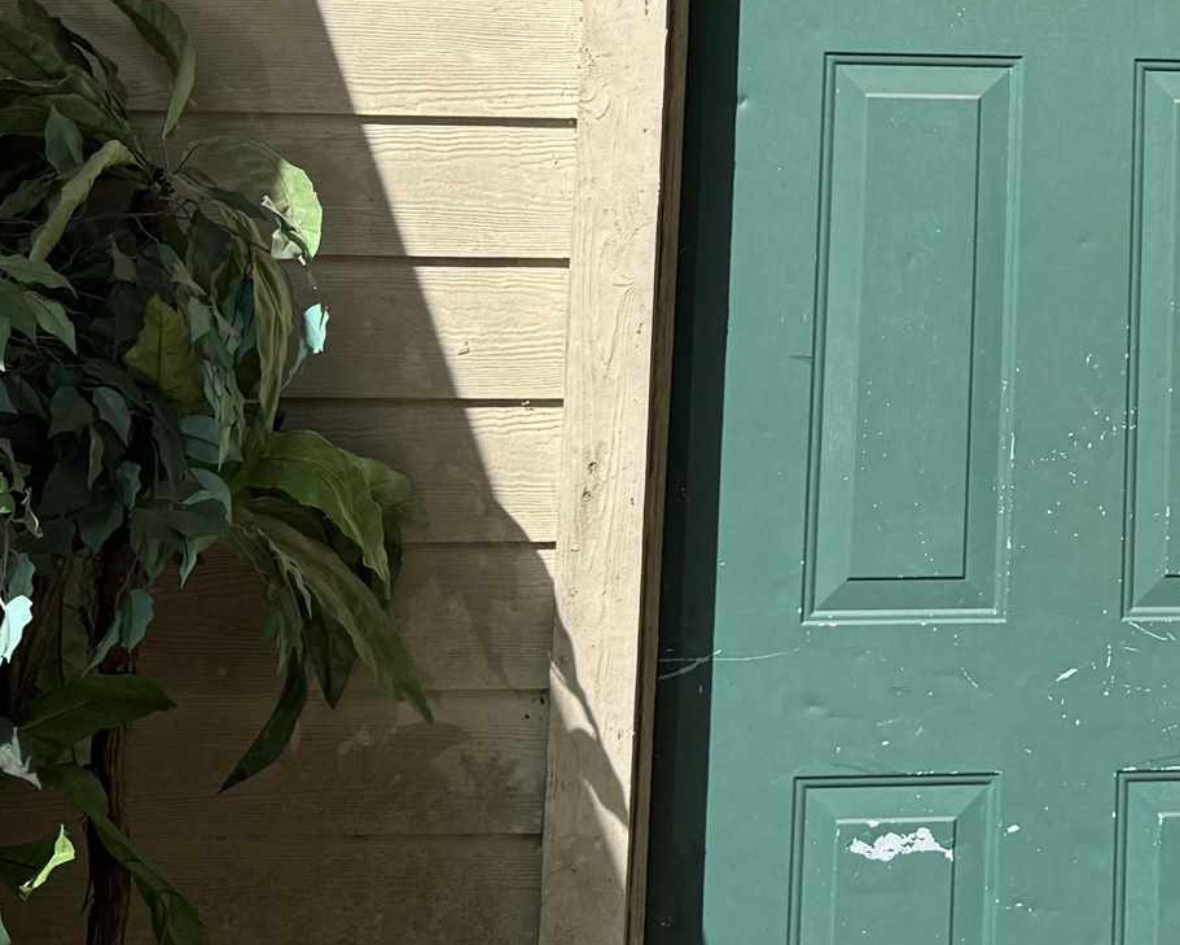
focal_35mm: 79
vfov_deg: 18.9
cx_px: 1379
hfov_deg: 22.4
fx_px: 2759
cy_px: -6
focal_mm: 6.76
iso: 80
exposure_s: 1/3425
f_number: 1.78
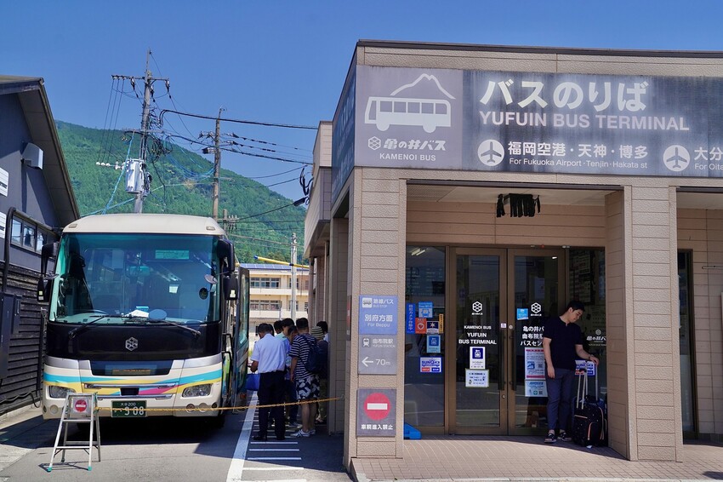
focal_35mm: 45
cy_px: 241
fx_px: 903
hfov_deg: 43.6
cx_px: 362
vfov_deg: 29.8
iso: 800
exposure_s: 1/5000
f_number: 5.6
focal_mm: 45
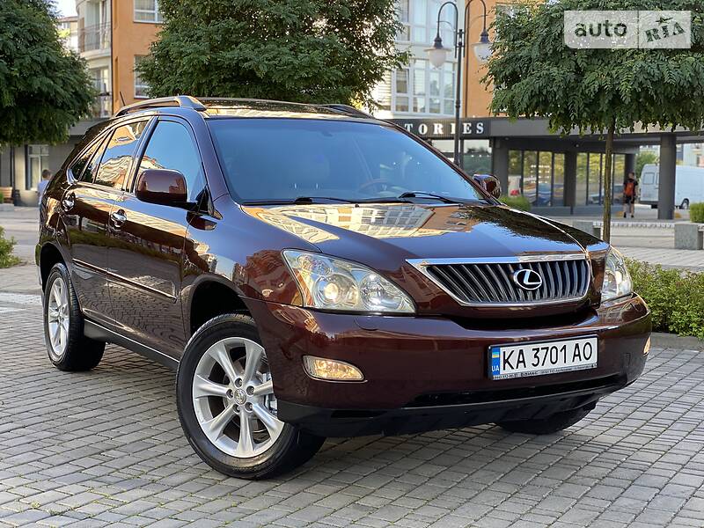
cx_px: 352
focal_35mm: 52
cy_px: 264
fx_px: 1058
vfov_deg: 28.0
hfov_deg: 36.8
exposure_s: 1/122
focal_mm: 6
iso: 25
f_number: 2
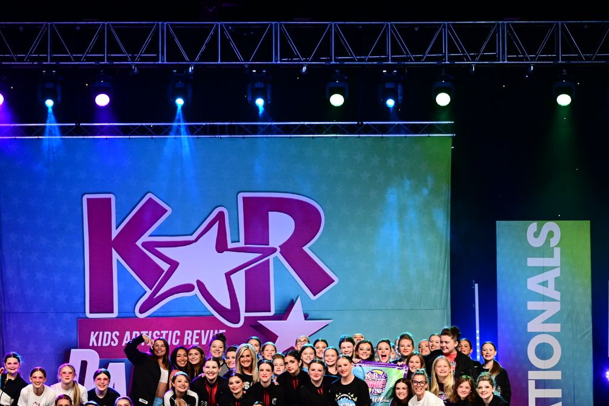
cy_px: 237
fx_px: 2148
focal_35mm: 127
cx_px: 183
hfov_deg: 16.1
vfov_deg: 10.8
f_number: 4
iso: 4000
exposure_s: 1/500
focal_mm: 85
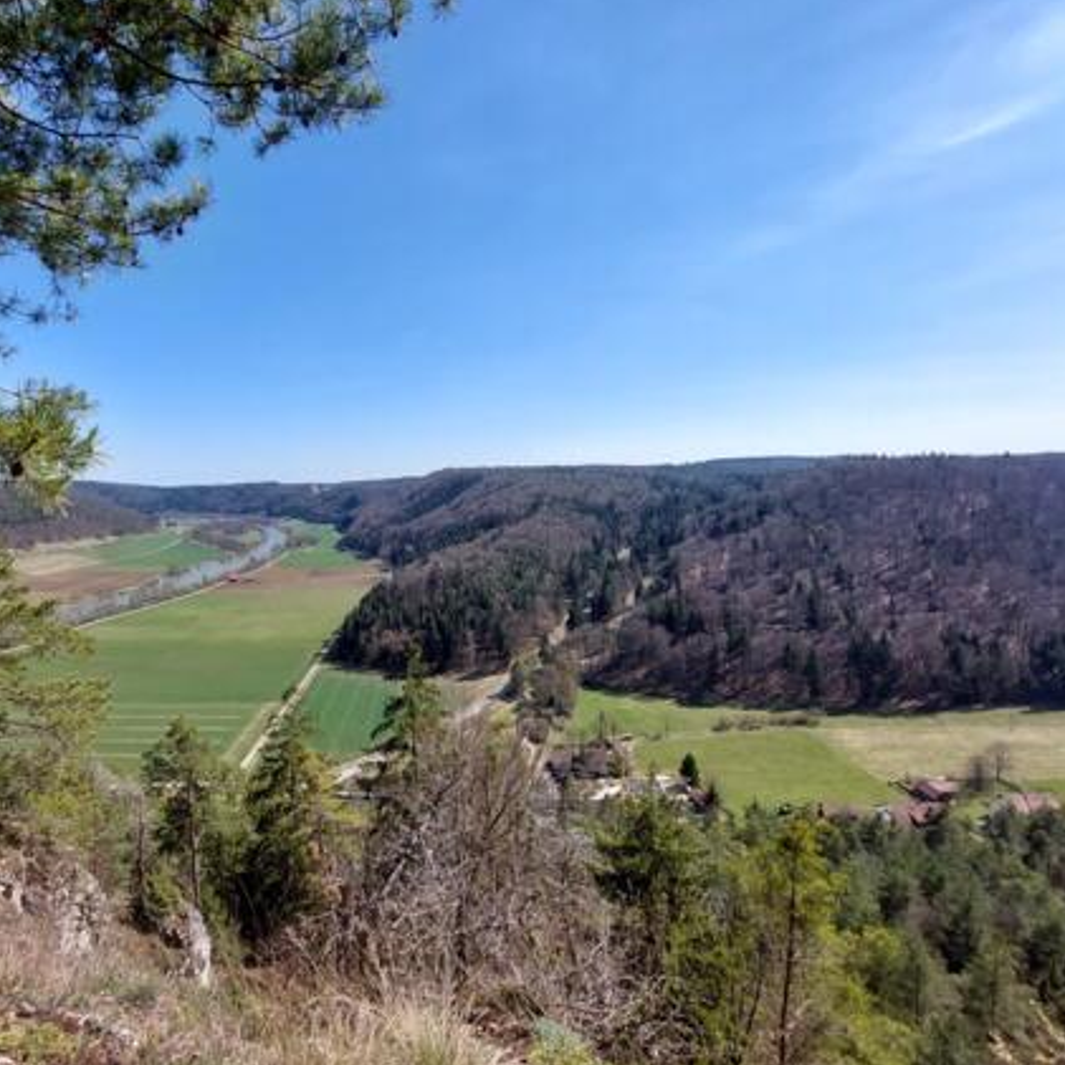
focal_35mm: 16
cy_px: 539
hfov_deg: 85.1
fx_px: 557
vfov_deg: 87.4
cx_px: 376
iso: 50
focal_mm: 1.74
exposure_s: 1/1425
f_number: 2.2
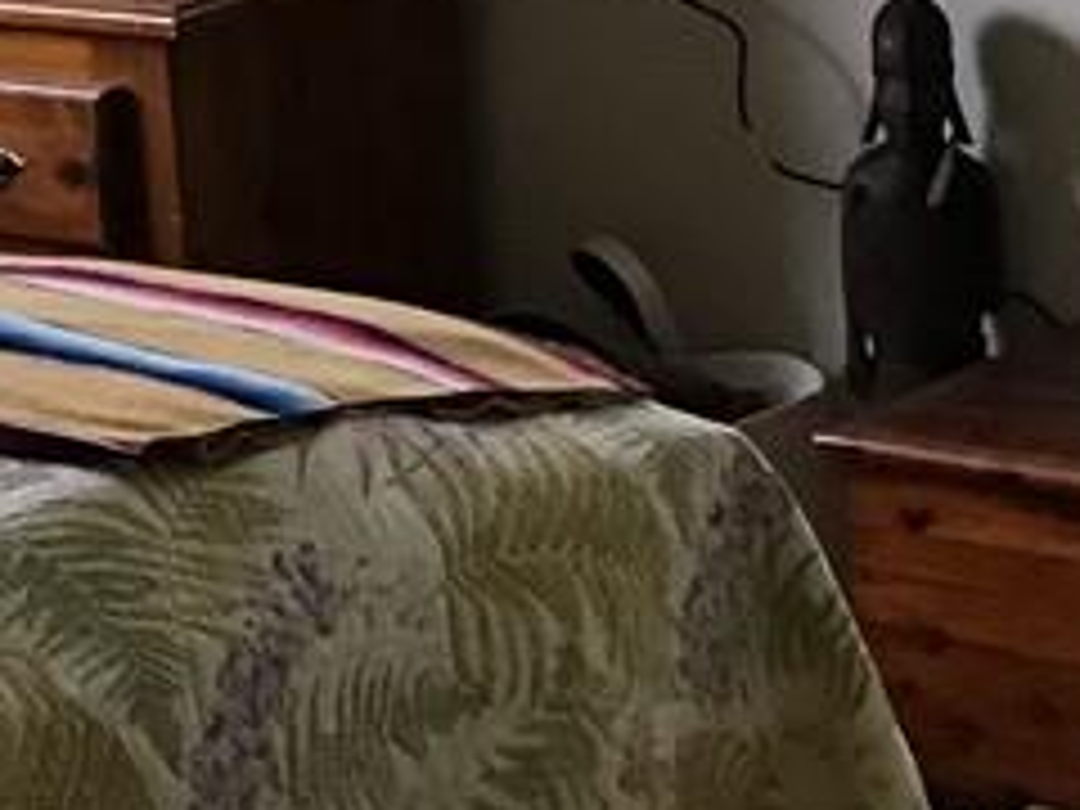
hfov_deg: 14.5
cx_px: -153
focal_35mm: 132
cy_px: -392
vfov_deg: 10.8
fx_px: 4118
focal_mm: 3.3
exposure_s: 1/30
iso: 125
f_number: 2.4
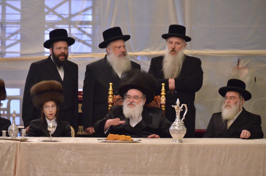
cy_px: 91
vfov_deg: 4.4
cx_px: 130
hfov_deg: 6.7
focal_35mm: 310
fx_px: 2285
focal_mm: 200
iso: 2500
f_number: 5.6
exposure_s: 1/80
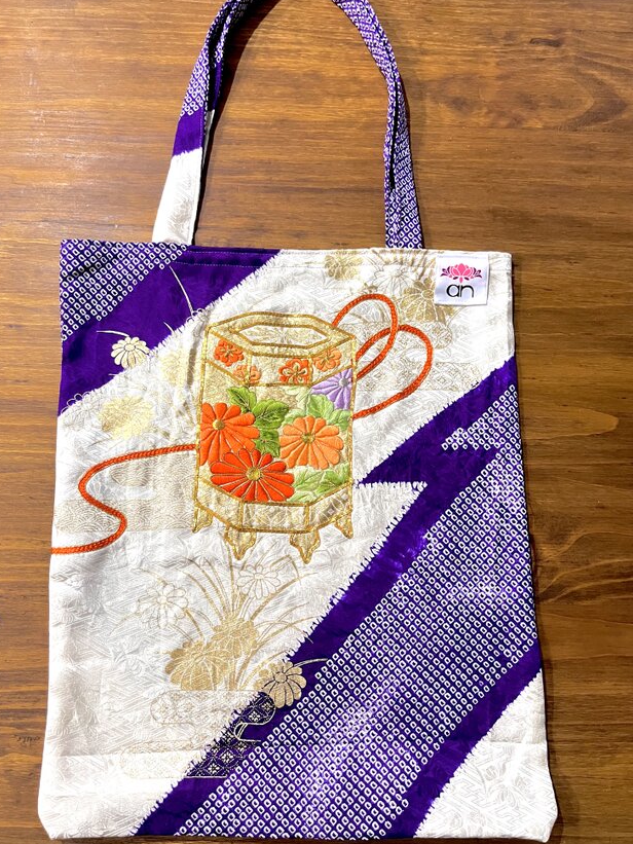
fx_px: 658
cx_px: 305
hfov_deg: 51.4
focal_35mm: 27
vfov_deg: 65.3
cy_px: 418
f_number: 1.6
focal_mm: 5.1
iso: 400
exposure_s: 1/50
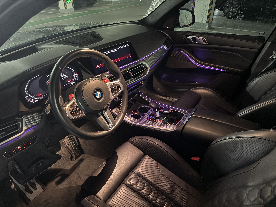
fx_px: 191
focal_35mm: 24
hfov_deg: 71.6
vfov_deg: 56.8
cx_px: 138
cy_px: 104
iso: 1600
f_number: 1.78
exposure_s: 1/21
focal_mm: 6.76
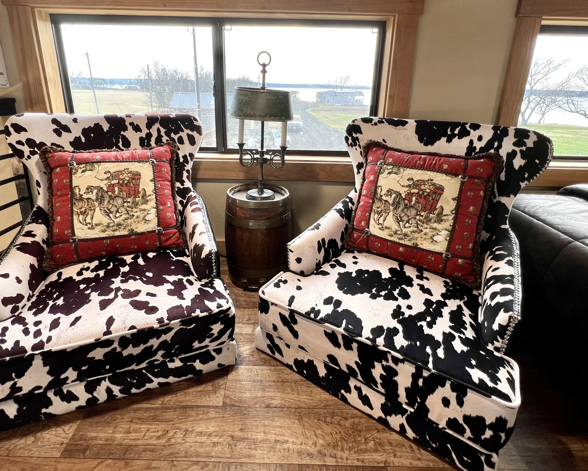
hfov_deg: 89.6
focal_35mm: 17
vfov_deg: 76.0
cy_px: 185
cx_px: 282
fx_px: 296
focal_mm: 1.57
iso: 50
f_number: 1.8
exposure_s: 1/122
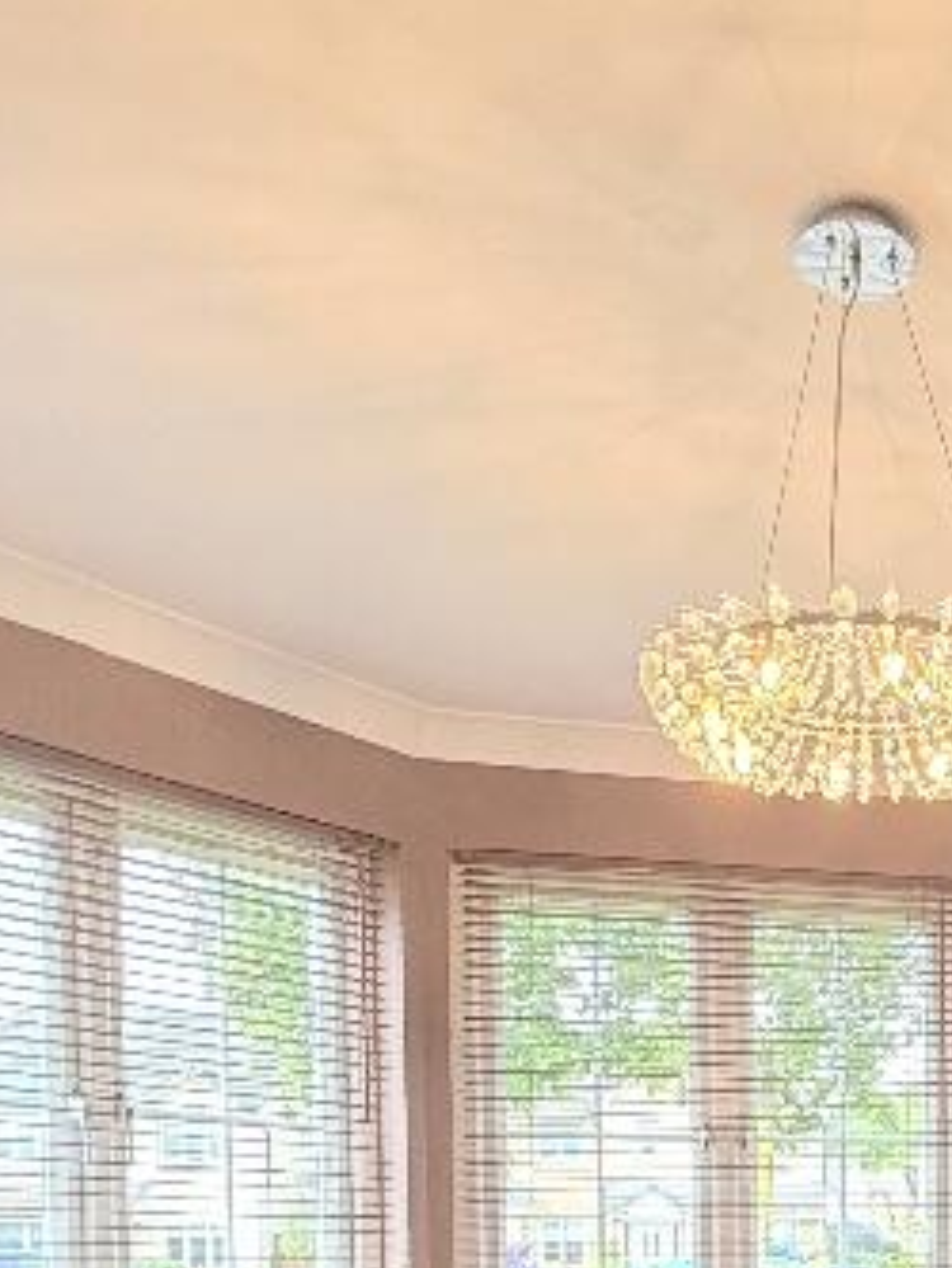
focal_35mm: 43
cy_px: 1321
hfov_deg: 30.1
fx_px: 1576
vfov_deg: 38.0
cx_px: 1055
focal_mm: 2.22
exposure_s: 1/100
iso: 80
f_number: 2.2
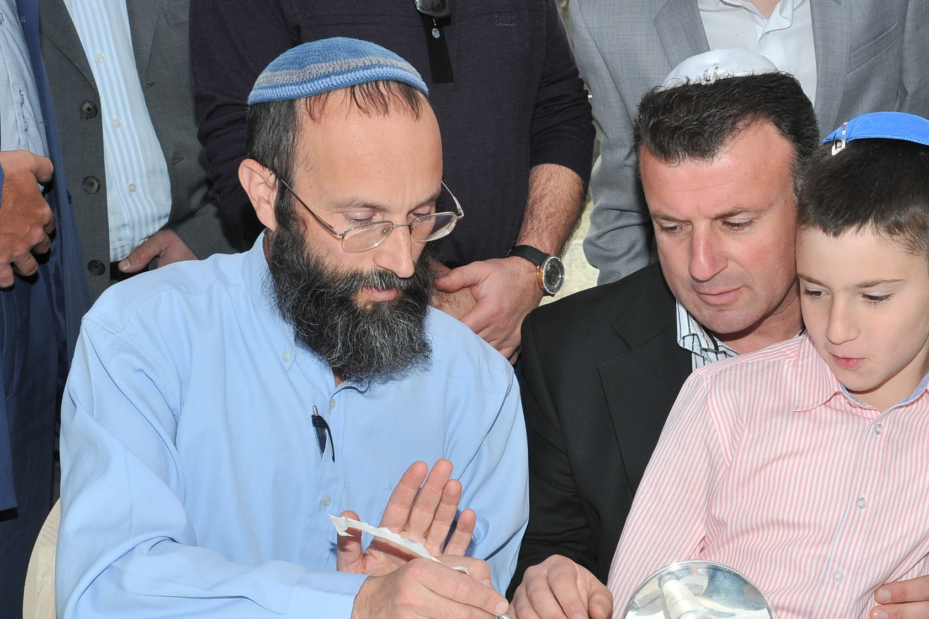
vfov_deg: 18.6
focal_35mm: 73
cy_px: 414
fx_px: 1883
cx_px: 569
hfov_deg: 27.6
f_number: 13
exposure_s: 1/250
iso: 500
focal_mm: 48
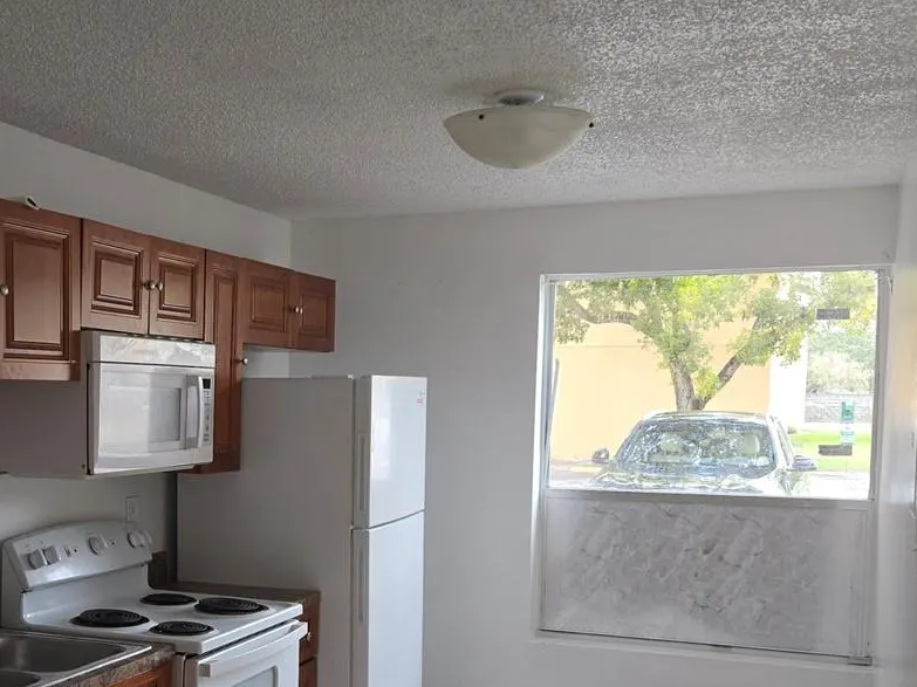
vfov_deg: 30.6
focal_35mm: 47
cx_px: 276
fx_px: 1245
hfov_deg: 39.7
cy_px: 463
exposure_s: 1/60
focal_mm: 5.4
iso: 40
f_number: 1.8
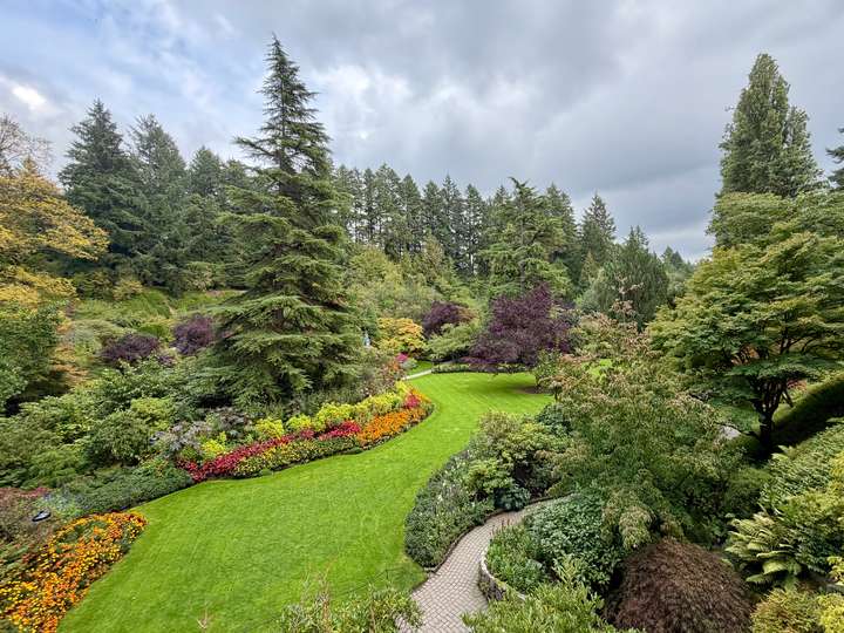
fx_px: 341
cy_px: 316
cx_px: 422
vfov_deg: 85.7
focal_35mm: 14
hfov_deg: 102.1
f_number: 2.2
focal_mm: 2.22
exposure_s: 1/502
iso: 64
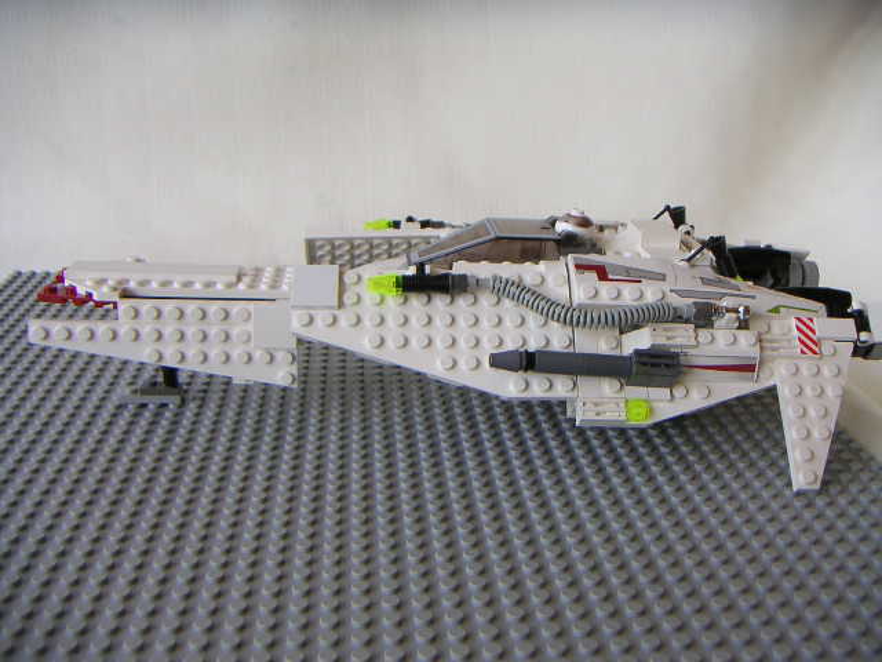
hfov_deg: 50.1
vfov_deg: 38.7
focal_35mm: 37
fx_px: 943
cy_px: 331
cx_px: 441
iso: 64
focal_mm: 4.8
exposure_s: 1/90
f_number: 2.8
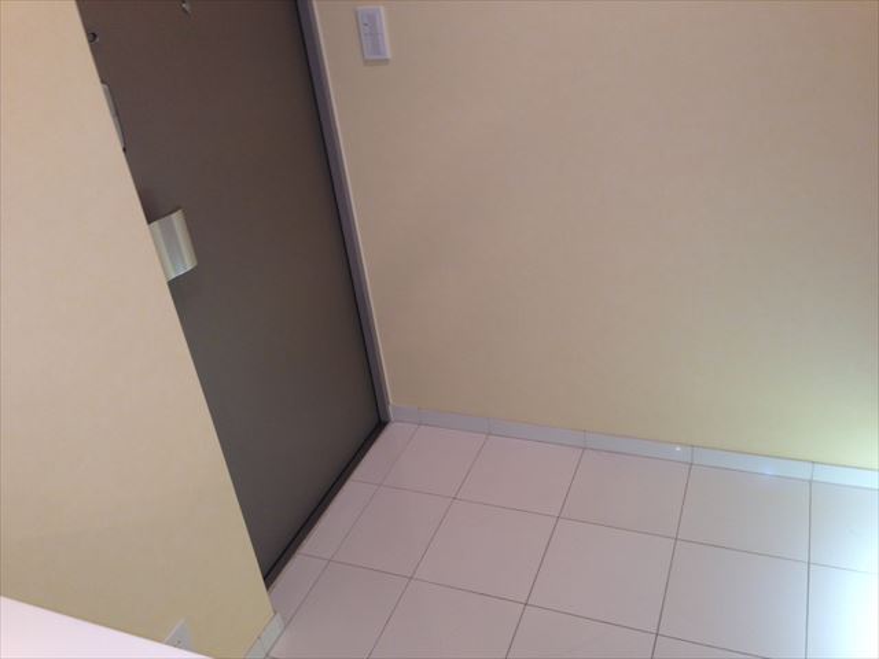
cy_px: 330
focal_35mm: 33
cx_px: 440
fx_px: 838
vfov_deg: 42.9
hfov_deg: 55.4
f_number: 2.4
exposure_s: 1/20
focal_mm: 4.13
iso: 50
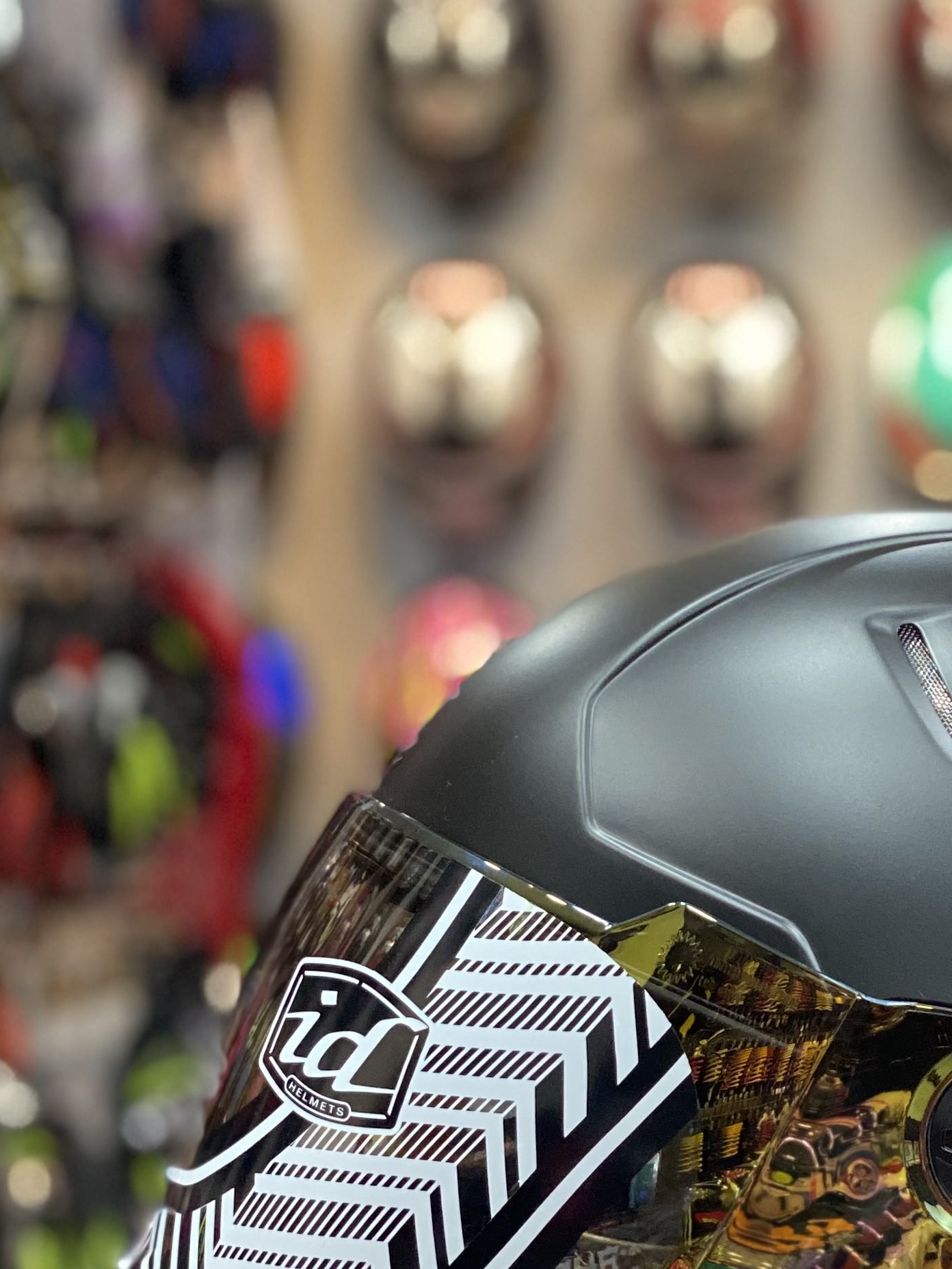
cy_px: 941
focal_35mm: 113
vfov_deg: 17.3
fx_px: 4142
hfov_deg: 13.0
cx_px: 900
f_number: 2
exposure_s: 1/40
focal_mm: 6
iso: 200
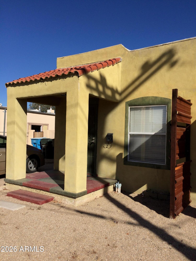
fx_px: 219
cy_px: 130
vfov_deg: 61.7
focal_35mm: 29
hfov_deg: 48.2
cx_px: 98
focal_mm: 4.15
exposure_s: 1/3425
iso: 32
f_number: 2.2
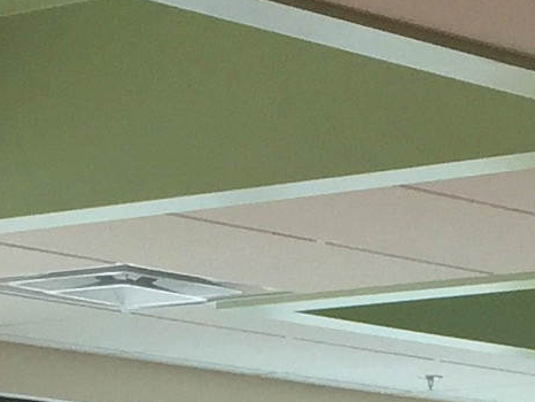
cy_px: 1347
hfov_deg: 9.7
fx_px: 3139
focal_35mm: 203
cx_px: 388
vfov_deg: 6.5
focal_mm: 4.15
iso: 32
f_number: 2.2
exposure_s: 1/120
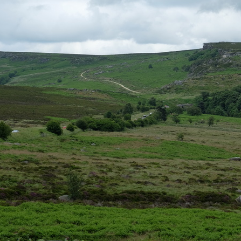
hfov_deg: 13.9
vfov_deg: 14.0
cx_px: 152
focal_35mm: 125
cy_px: 117
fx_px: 985
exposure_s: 1/400
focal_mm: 55
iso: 200
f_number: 6.4
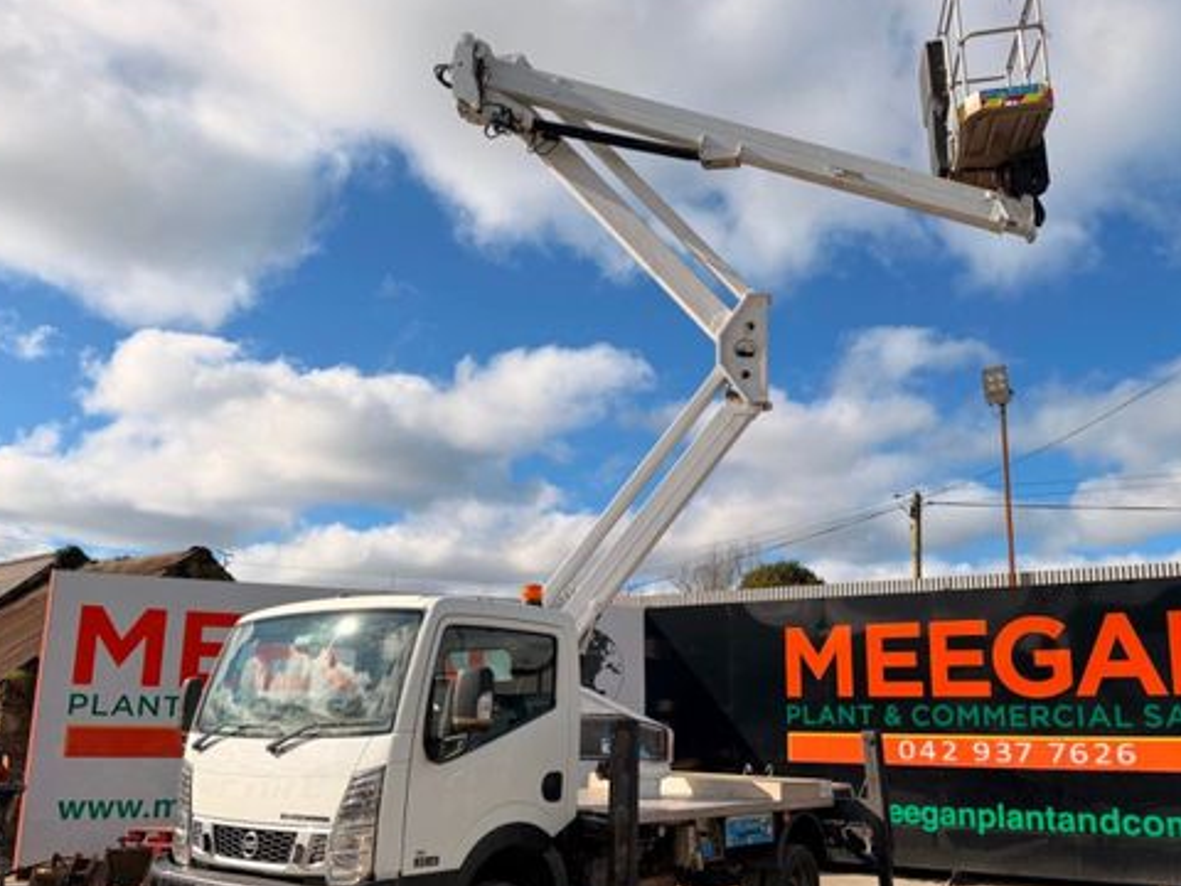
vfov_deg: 46.6
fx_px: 1024
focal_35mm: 30
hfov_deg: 59.8
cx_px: 664
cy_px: 524
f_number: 1.78
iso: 125
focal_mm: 6.76
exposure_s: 1/4167
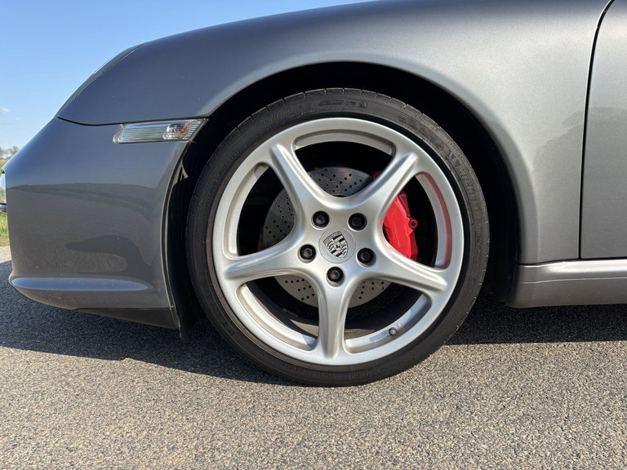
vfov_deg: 53.1
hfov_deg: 67.3
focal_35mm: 26
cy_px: 235
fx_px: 471
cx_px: 314
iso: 50
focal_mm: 5.96
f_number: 1.6
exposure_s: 1/2024
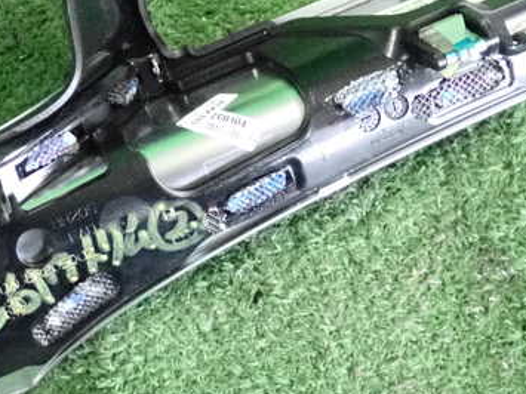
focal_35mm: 98
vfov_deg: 15.1
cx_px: 199
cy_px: 153
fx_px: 1489
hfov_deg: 20.0
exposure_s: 1/125
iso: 6400
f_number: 3.5
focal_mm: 10.35
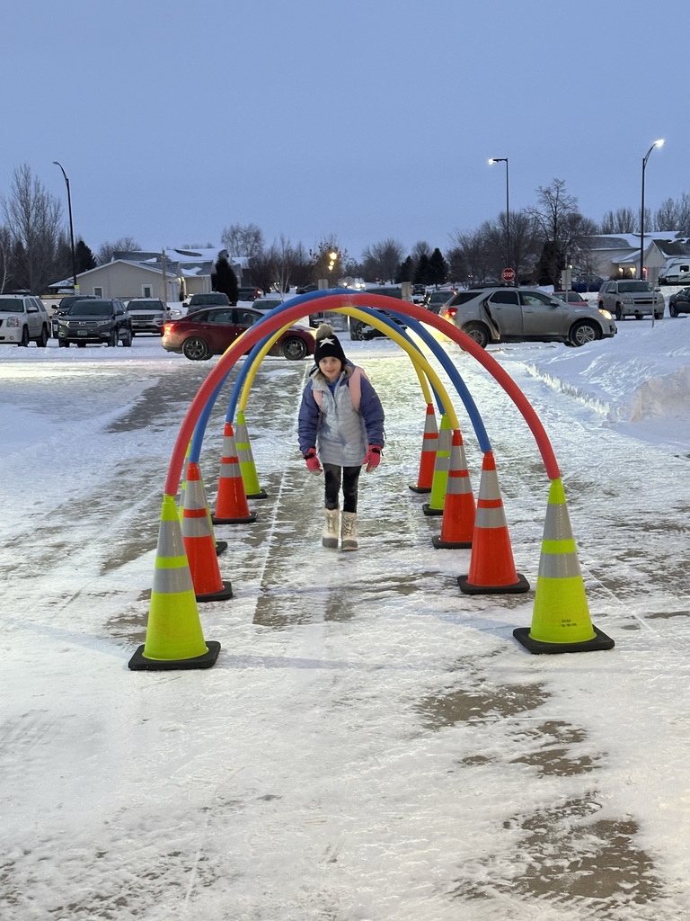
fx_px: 1276
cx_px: 345
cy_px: 460
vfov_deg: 39.7
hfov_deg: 30.3
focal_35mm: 48
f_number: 1.78
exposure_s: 1/60
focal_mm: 6.86
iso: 200
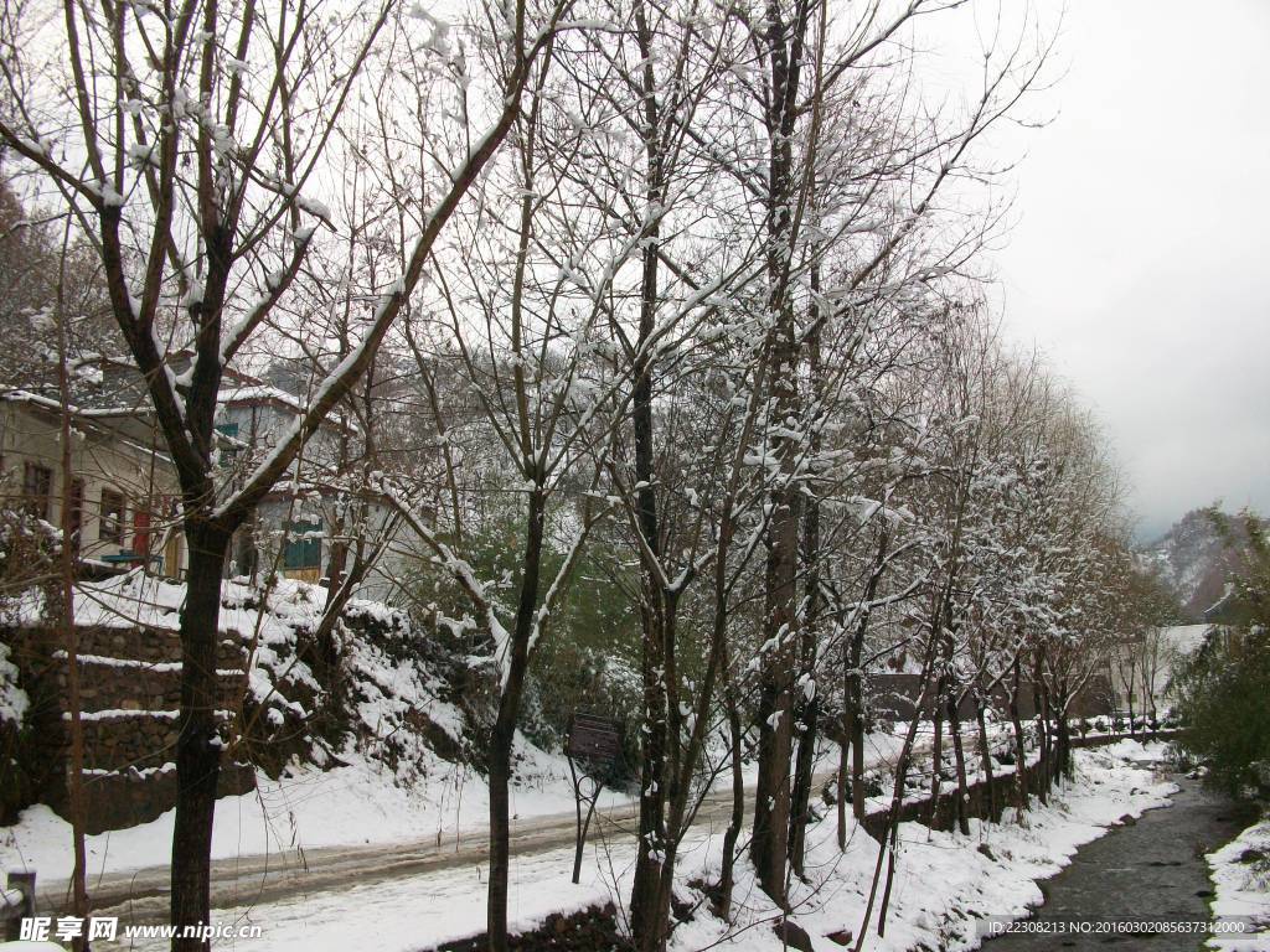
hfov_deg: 56.8
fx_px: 1174
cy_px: 476
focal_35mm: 32
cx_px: 635
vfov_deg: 44.2
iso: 64
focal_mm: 5.7
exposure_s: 1/250
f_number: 5.5
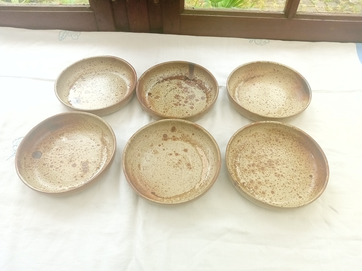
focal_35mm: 28
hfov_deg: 63.4
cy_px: 136
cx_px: 181
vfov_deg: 49.7
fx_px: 293
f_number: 1.8
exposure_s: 1/100
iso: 178
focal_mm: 3.57
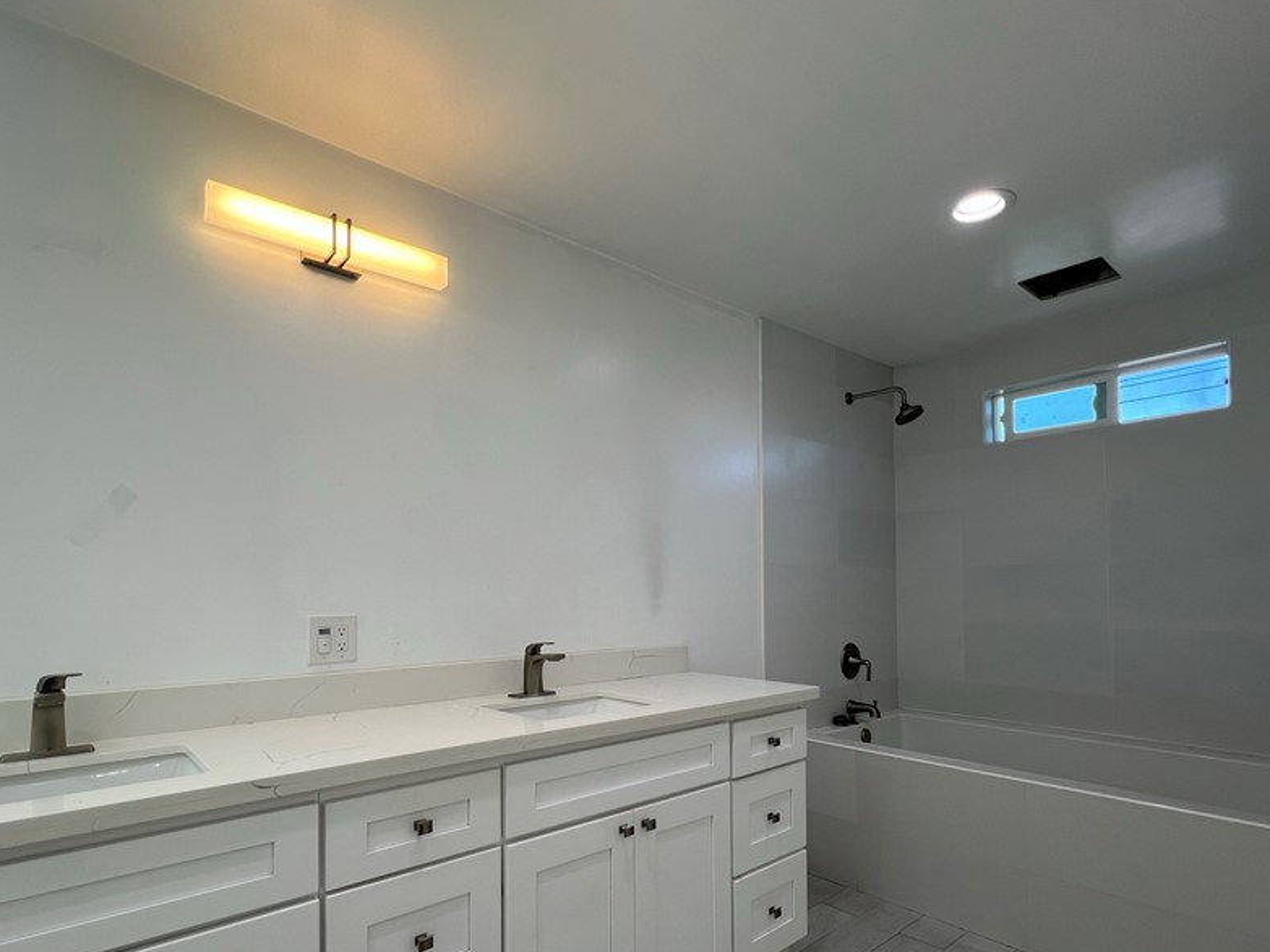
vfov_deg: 73.7
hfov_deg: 90.7
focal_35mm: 17
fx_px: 624
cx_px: 568
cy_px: 581
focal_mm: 1.57
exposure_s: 1/120
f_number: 1.8
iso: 40
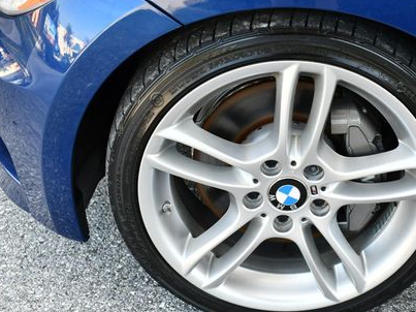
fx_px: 661
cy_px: 145
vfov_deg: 26.5
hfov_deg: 34.6
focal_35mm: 55
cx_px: 284
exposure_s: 1/250
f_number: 4
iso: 400
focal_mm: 18
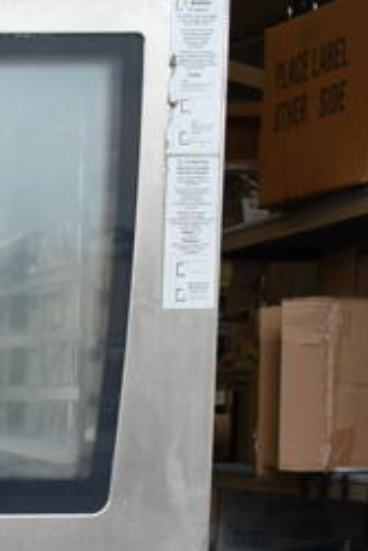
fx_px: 1758
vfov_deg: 16.9
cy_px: 700
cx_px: -297
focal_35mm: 115
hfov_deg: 11.1
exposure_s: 1/80
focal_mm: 21
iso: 100
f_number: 4.5
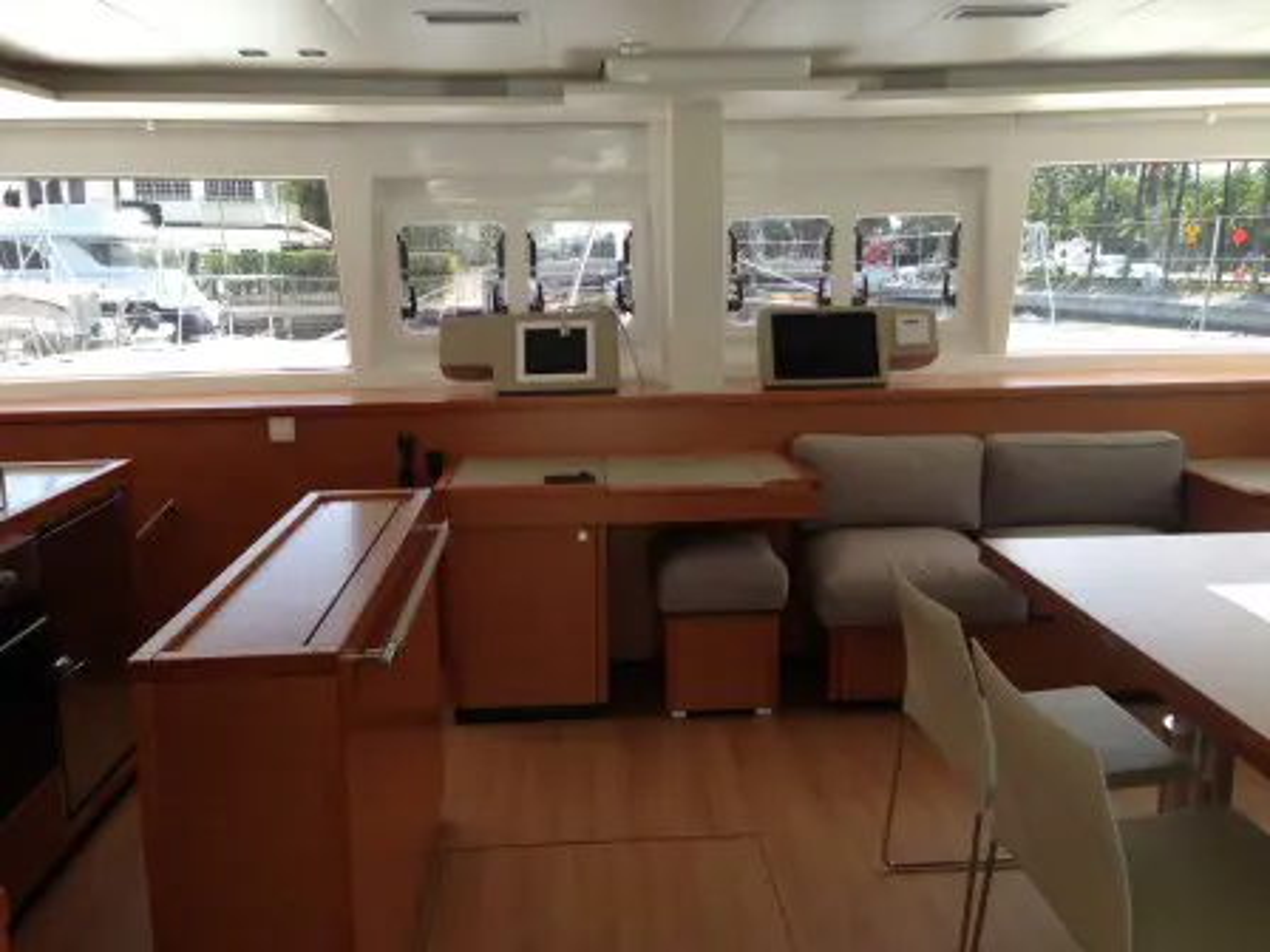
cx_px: 635
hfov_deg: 55.4
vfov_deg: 42.9
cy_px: 476
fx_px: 1211
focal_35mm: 33
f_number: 2.4
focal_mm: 4.12
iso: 50
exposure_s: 1/224
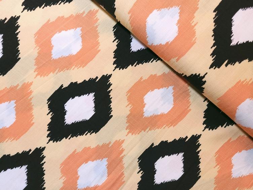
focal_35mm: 26
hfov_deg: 67.3
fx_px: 190
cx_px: 126
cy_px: 95
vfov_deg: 53.1
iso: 50
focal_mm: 5.4
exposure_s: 1/60
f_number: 1.8
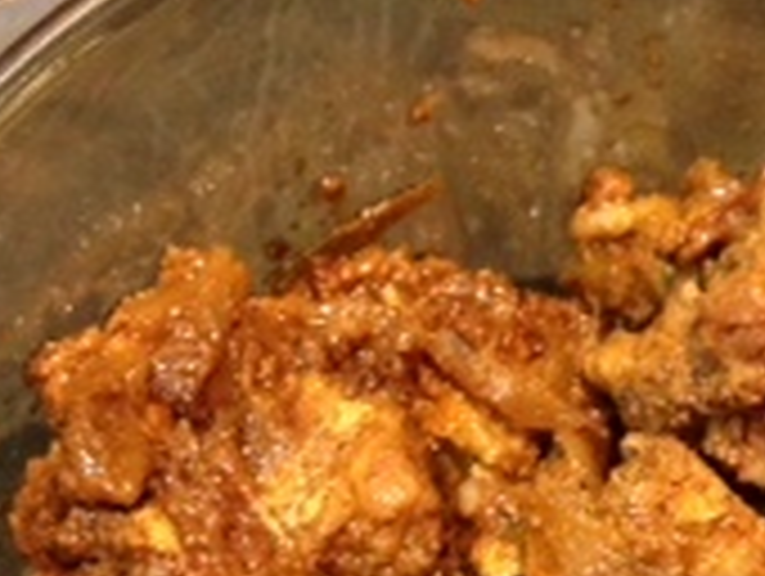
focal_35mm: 124
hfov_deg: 15.7
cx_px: 648
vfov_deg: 11.3
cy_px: 954
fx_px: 2744
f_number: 2.4
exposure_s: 1/20
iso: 250
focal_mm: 4.12
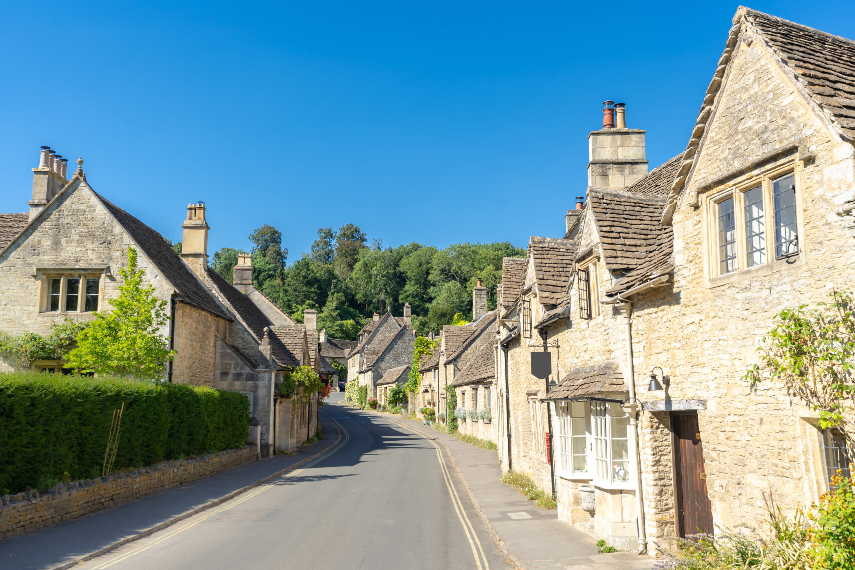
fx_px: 831
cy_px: 285
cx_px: 428
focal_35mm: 35
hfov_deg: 54.4
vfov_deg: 37.9
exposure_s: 1/250
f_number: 6.3
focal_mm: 35
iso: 100
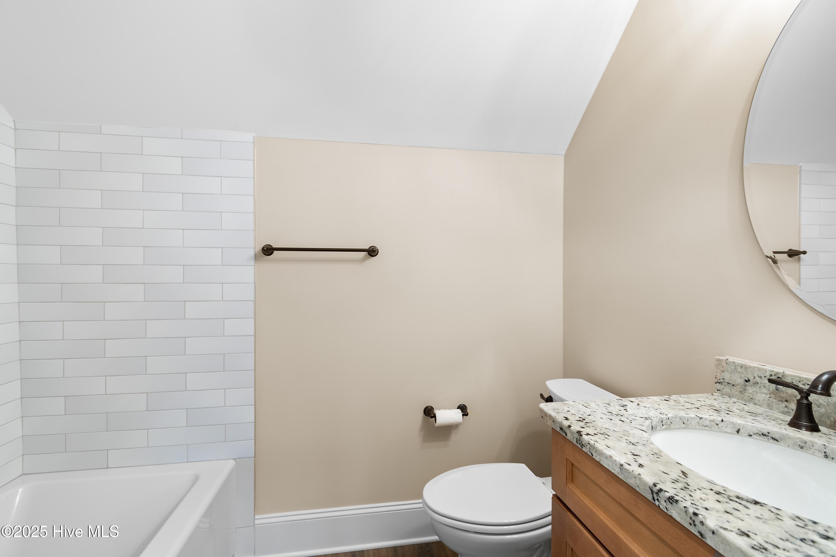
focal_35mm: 15
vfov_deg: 77.3
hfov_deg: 100.4
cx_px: 418
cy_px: 278
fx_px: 348
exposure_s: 1/1.67
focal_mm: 10
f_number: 4.5
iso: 100
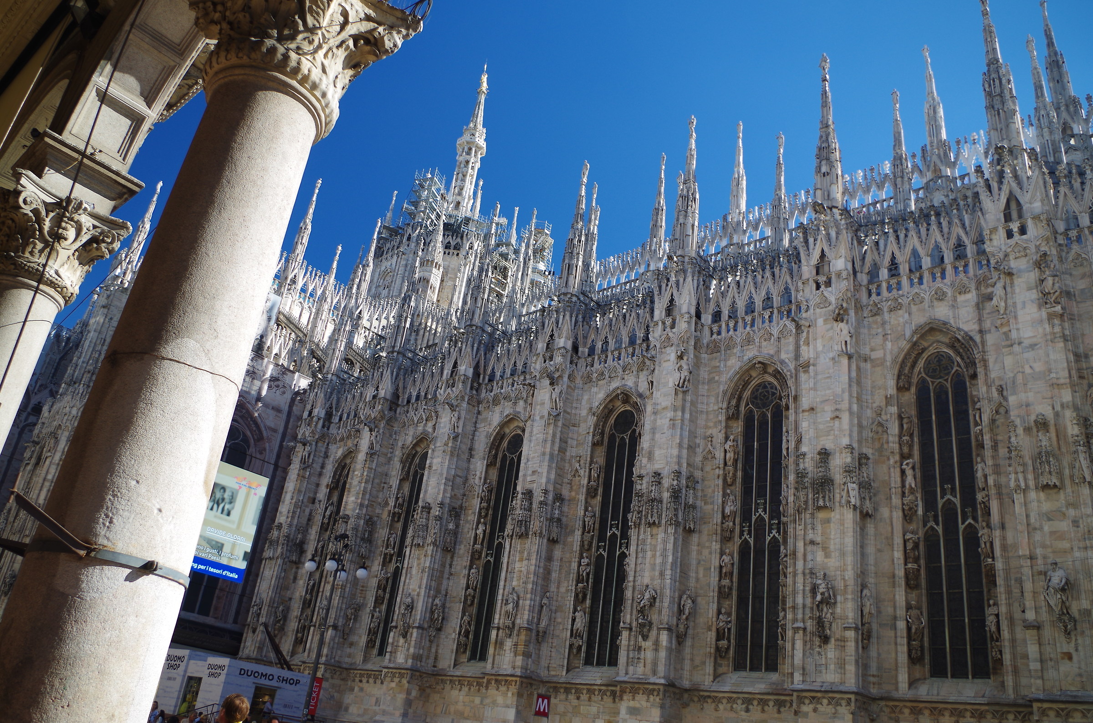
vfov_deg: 47.7
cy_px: 362
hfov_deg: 67.5
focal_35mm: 27
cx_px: 546
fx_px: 818
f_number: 4
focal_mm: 18
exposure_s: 1/160
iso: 100
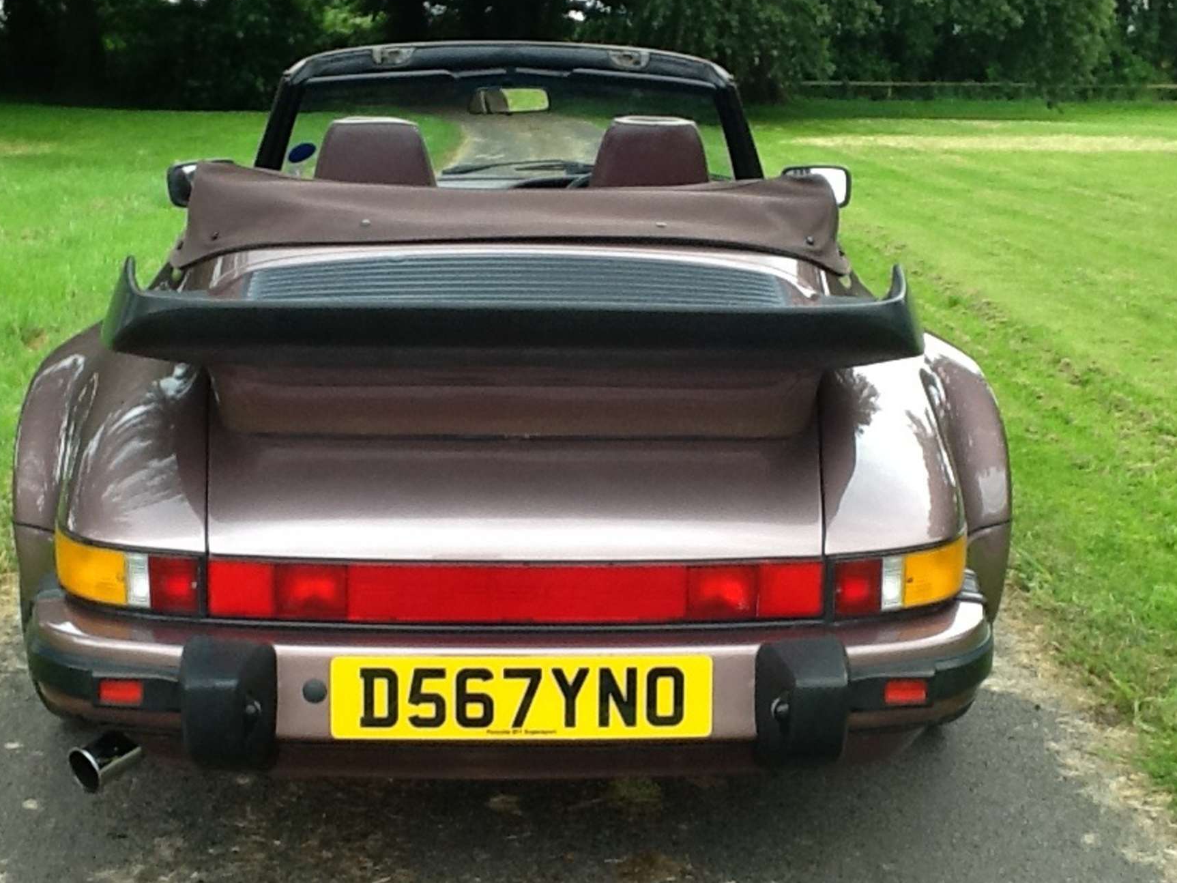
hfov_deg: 37.5
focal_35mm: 51
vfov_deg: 28.6
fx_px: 1734
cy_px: 447
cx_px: 557
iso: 40
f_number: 2.4
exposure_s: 1/187
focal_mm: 2.03
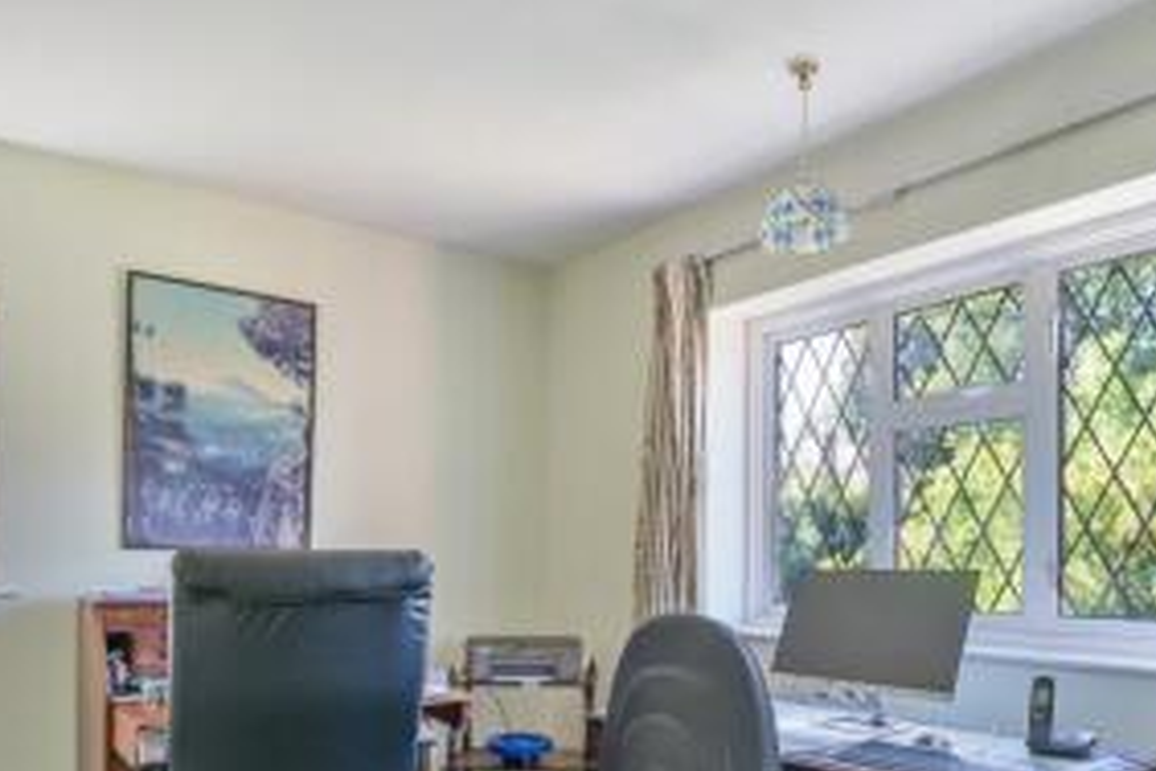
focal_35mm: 27
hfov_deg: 67.3
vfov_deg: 46.3
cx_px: 623
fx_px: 867
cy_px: 576
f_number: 5
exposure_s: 1/15
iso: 640
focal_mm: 16
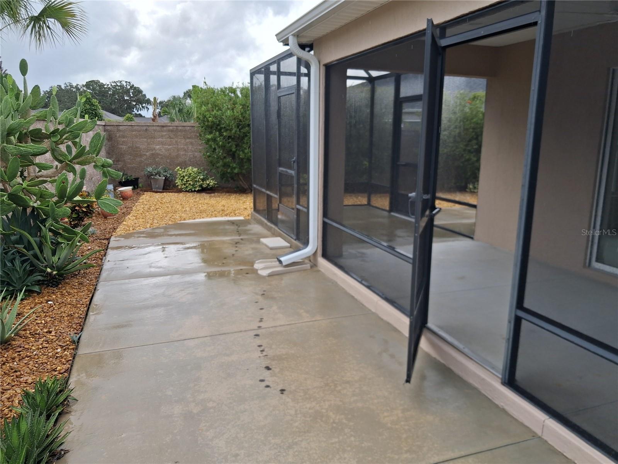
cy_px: 232
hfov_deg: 65.3
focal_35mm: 27
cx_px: 309
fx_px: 482
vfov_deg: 51.4
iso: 20
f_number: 1.8
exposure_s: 1/420
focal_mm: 4
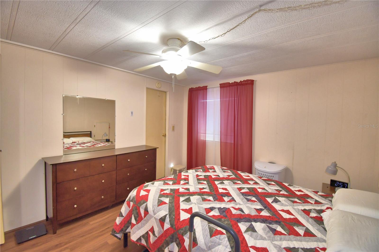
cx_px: 190
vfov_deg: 77.3
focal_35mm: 15
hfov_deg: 100.4
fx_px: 158
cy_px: 126
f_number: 4.5
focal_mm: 10
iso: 560
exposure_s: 1/30
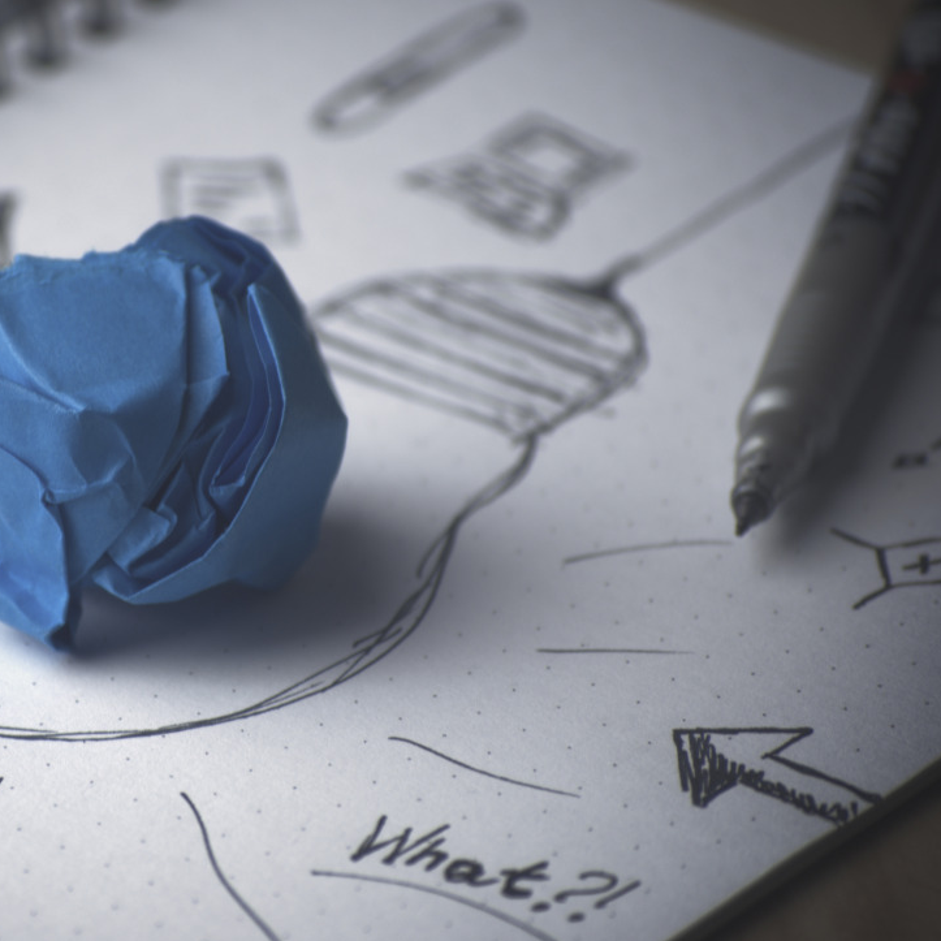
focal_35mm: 339
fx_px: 10426
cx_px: 159
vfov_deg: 5.2
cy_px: 442
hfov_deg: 5.2
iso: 100
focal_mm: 150
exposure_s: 1/13
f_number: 5.6
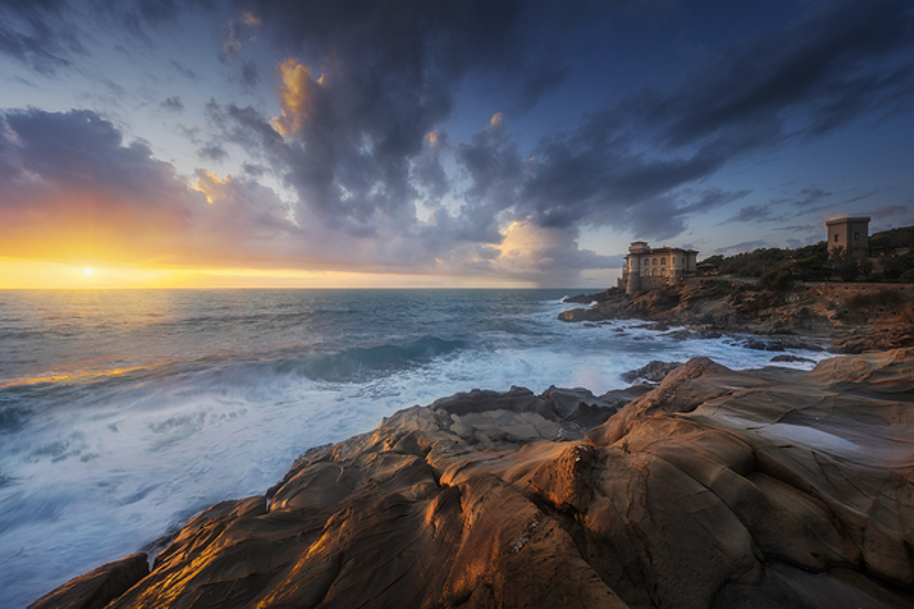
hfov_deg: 112.6
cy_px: 304
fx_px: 305
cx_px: 457
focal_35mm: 12
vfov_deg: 90.0
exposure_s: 1/4
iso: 50
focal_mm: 12
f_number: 14
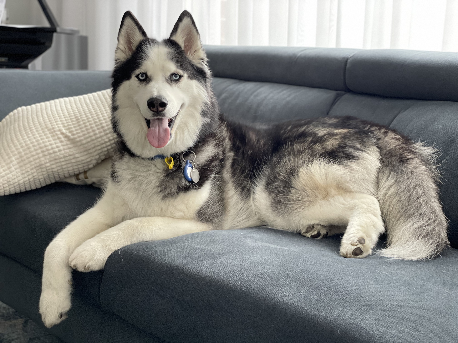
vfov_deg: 28.0
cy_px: 172
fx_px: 688
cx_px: 229
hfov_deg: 36.8
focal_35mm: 52
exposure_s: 1/122
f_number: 2
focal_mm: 6
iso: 250
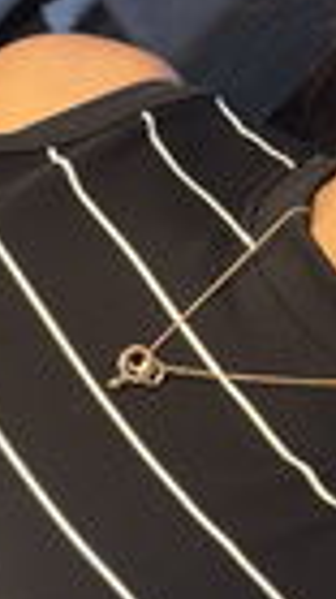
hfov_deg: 5.6
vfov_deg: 9.9
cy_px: 528
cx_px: -103
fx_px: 3443
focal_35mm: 217
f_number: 1.6
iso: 80
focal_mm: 5.96
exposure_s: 1/100
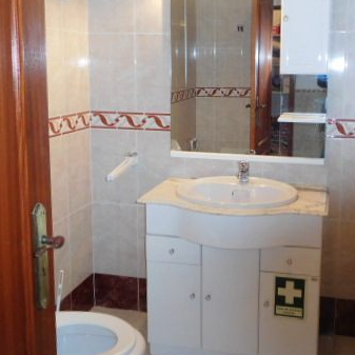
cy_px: 133
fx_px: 487
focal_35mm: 42
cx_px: 221
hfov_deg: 39.8
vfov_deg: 39.8
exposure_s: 1/30
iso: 360
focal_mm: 4.5
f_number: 3.4
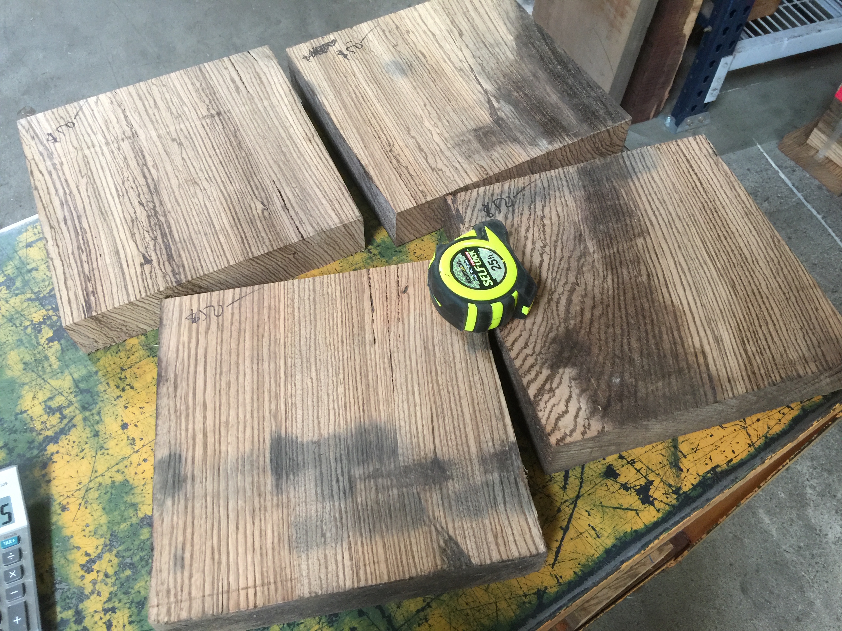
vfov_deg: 48.2
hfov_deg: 61.7
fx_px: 705
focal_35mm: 29
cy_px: 316
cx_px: 421
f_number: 2.2
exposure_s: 1/15
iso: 80
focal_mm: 4.15
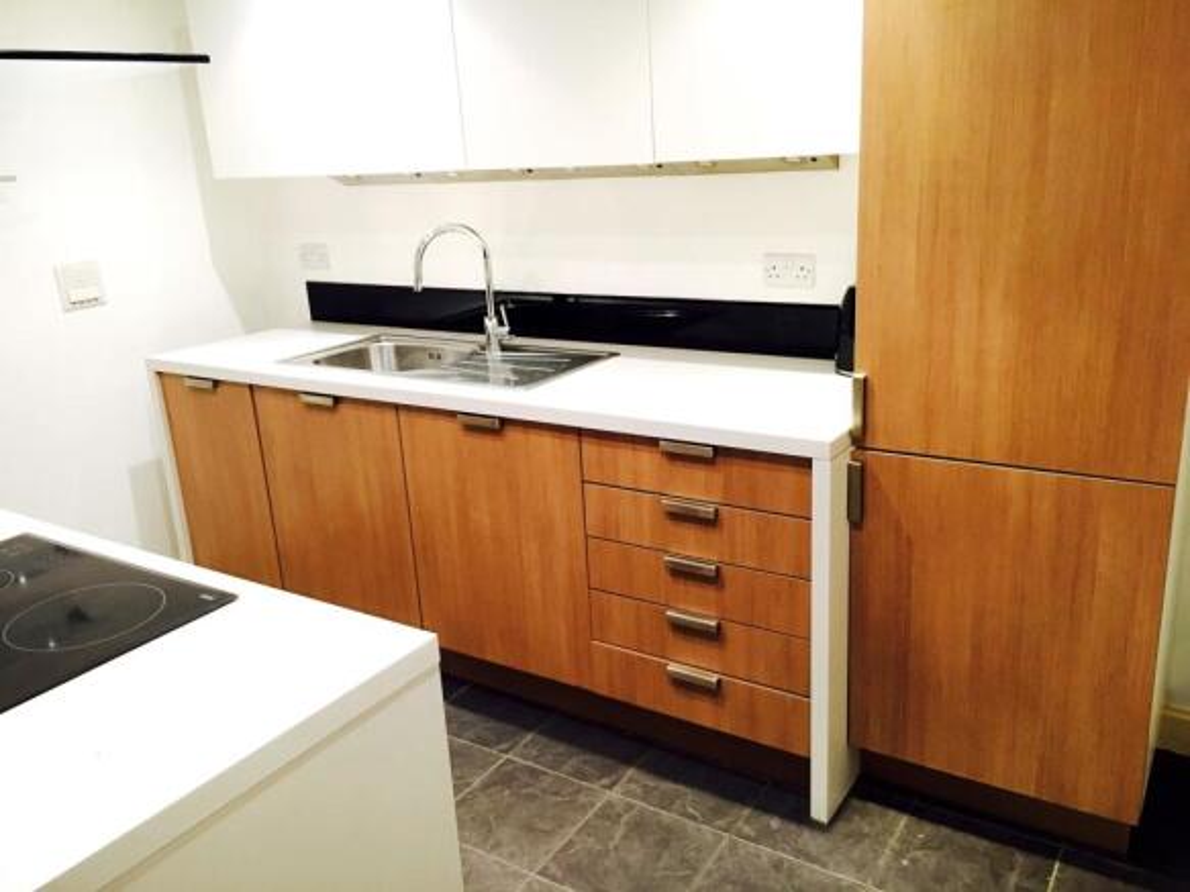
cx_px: 595
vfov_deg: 48.2
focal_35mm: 29
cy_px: 446
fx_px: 997
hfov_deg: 61.7
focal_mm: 4.15
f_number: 2.2
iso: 250
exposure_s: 1/33
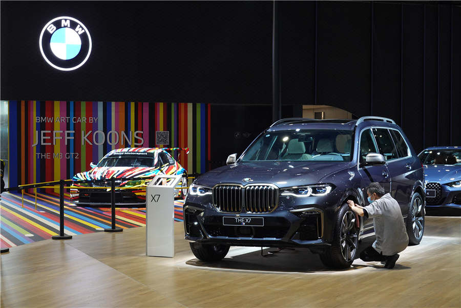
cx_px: 230
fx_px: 1037
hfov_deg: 25.1
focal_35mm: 81
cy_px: 154
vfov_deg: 16.9
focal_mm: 29.67
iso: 800
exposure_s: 1/100
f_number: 4
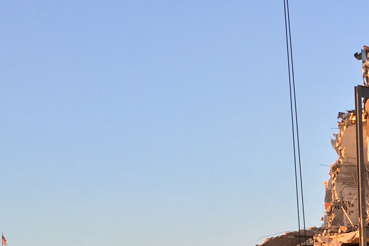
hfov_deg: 21.4
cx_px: 477
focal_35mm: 86
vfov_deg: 15.4
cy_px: 275
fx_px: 882
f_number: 2.2
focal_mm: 4.15
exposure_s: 1/212
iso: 25
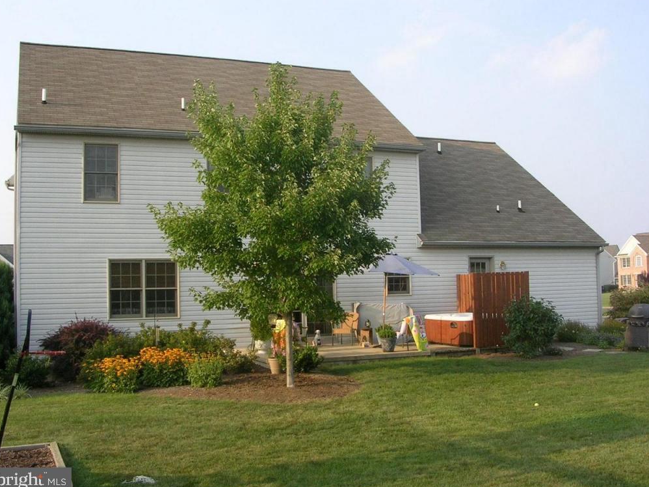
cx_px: 323
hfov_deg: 47.9
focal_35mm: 39
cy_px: 244
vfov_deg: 36.8
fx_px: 731
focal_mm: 5.8
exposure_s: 1/131
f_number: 5.6
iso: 54
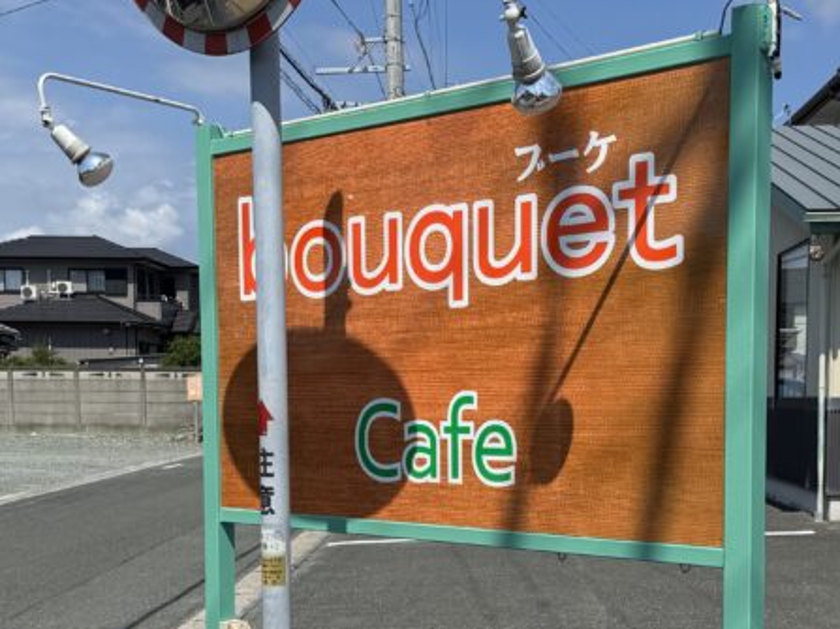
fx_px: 1334
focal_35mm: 55
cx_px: 451
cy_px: 477
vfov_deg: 26.2
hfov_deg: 34.9
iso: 80
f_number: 1.78
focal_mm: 6.76
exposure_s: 1/6410
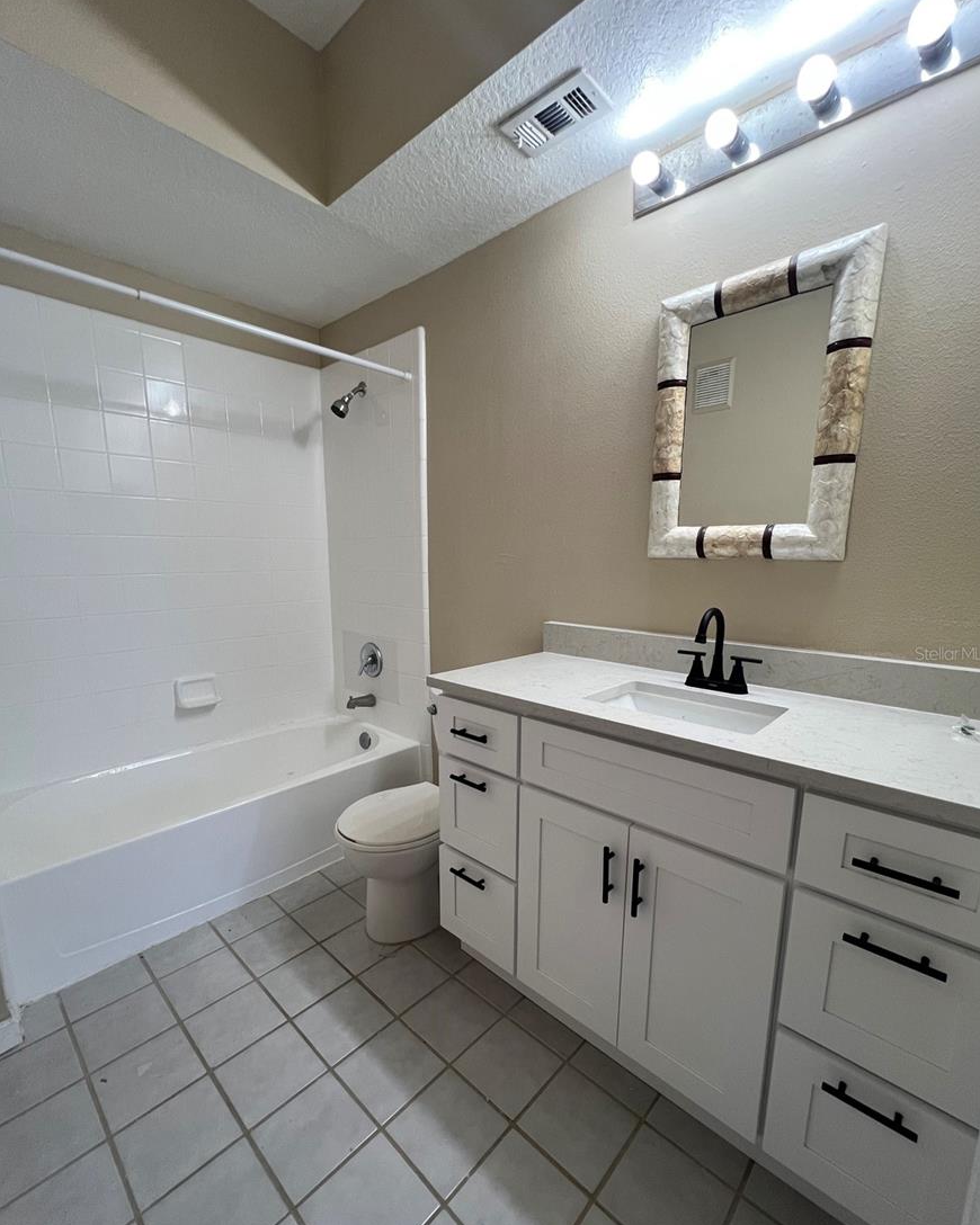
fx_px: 508
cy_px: 653
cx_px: 488
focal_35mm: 14
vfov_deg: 100.6
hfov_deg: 88.0
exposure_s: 1/120
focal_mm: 1.57
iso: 200
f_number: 1.8
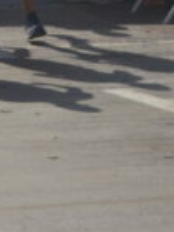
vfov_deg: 5.5
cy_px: -123
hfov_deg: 4.0
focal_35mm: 359
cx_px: -348
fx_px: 2413
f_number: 5.6
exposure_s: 1/1600
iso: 400
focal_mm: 46
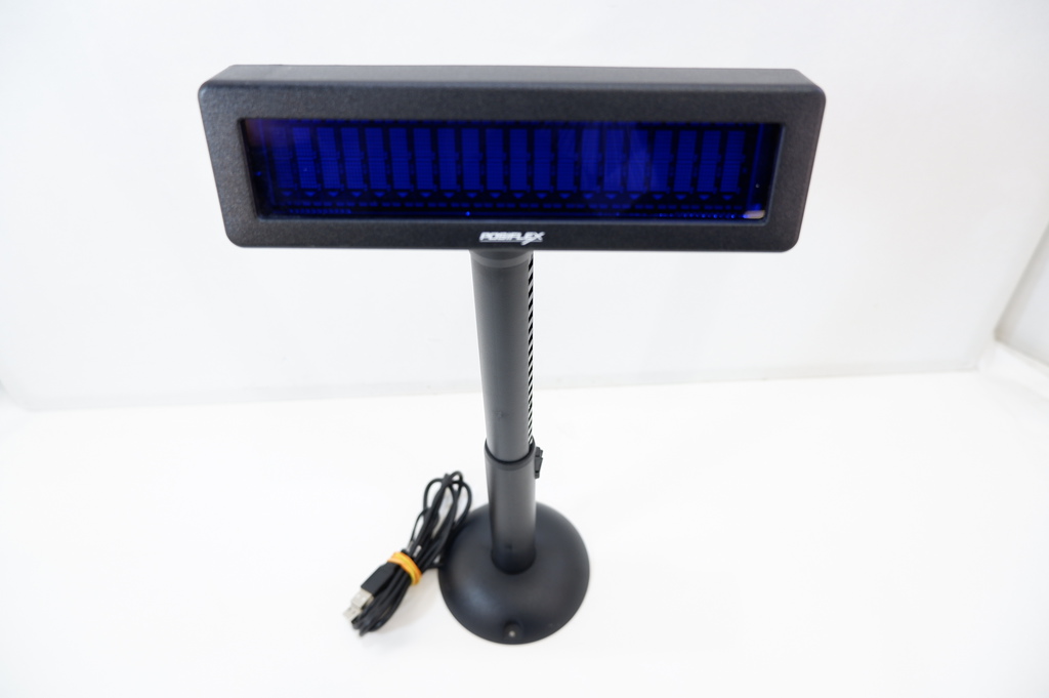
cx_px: 524
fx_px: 670
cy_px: 349
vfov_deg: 55.0
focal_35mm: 23
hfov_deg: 76.1
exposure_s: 1/60
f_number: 3.5
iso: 200
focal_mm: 15
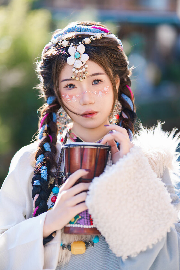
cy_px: 135
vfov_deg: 23.9
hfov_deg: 16.1
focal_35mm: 85
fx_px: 637
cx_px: 90
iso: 125
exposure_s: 1/640
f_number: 2
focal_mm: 85
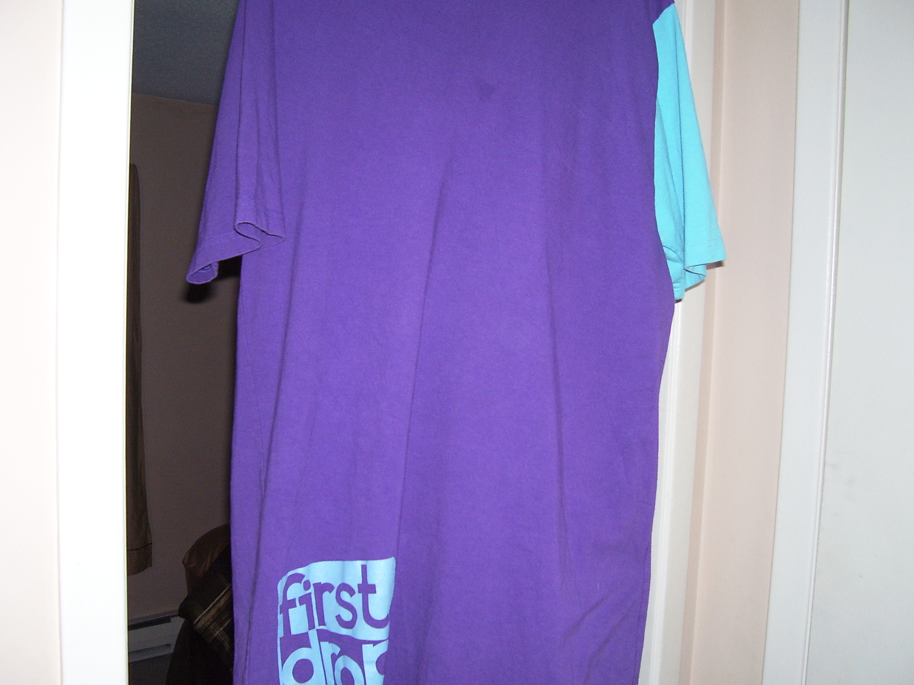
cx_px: 447
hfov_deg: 52.6
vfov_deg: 40.7
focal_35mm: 35
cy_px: 338
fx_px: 924
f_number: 2.7
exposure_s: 1/60
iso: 125
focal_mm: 5.6
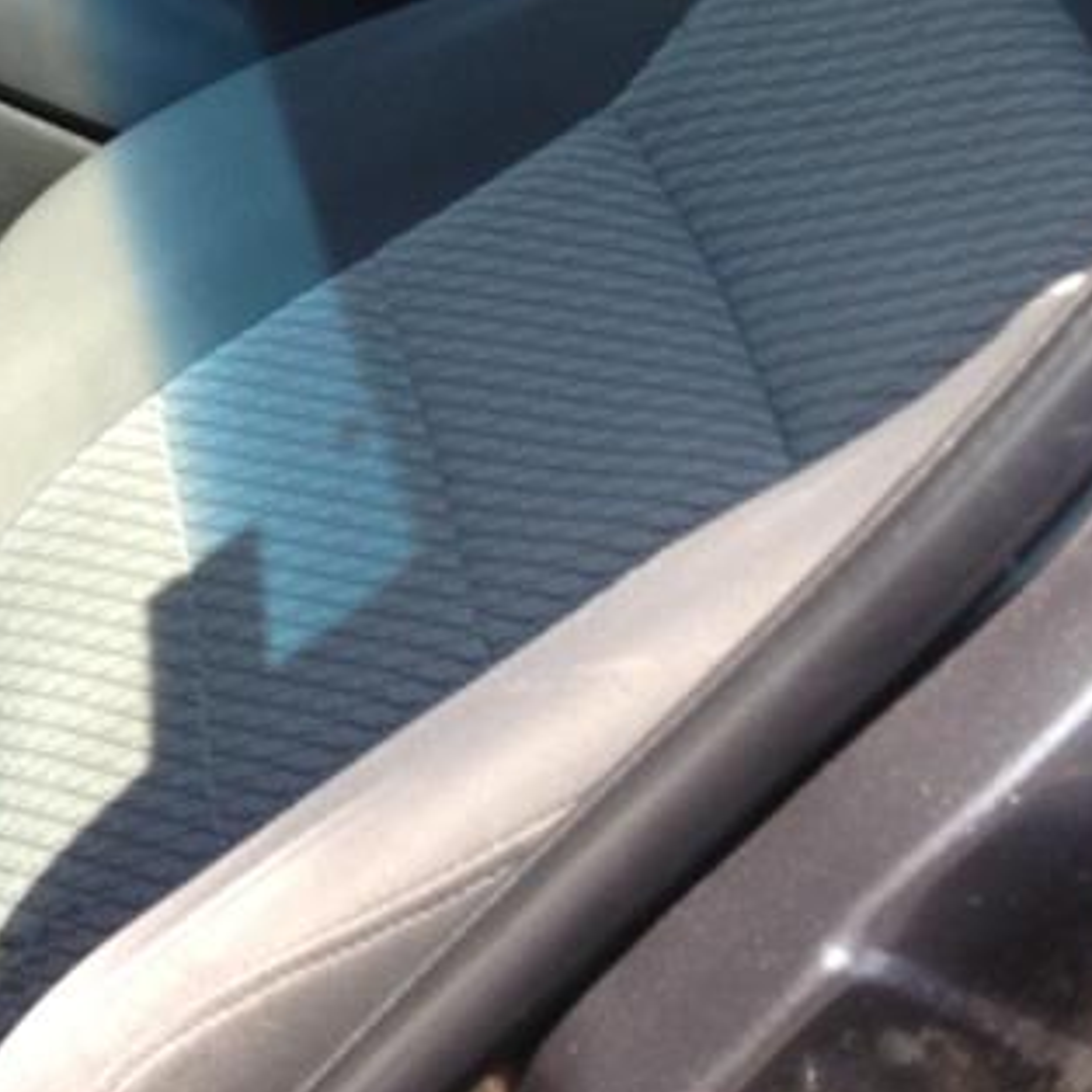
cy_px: -115
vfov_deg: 17.7
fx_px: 3391
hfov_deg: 17.7
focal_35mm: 95
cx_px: -90
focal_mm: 4.13
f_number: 2.4
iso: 50
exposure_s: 1/218
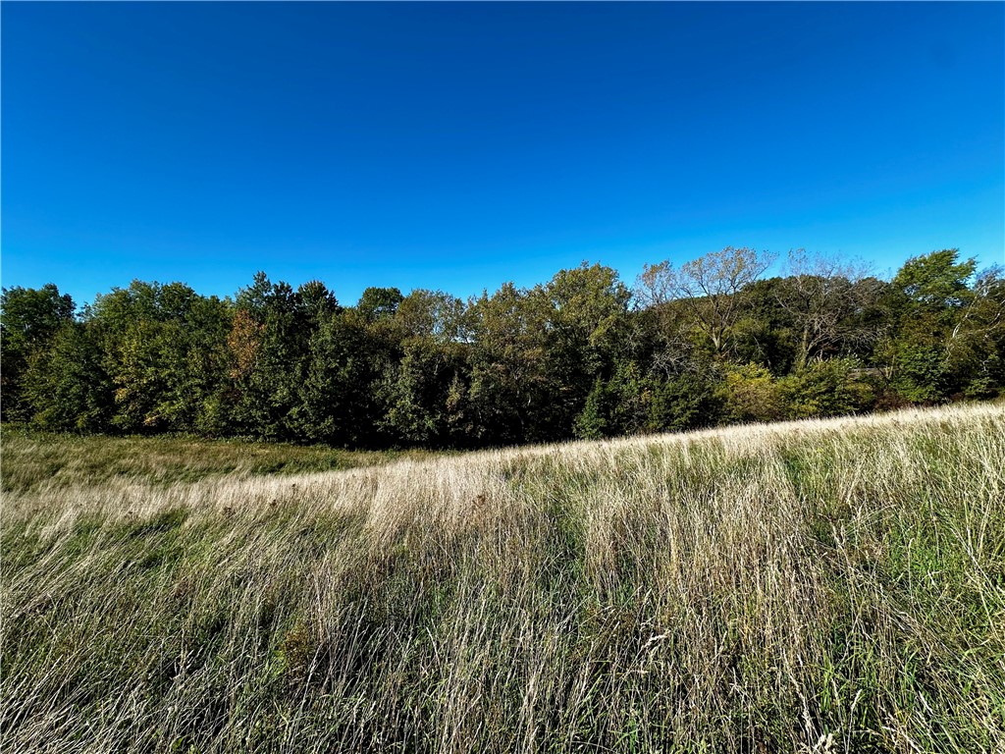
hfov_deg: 102.1
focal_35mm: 14
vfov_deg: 85.7
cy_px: 377
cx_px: 502
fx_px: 406
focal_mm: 2.22
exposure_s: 1/1171
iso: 40
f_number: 2.2
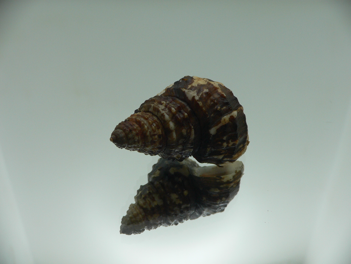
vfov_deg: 40.7
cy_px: 132
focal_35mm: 35
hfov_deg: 52.6
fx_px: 355
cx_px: 176
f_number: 2.8
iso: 80
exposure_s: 1/80
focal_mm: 4.6
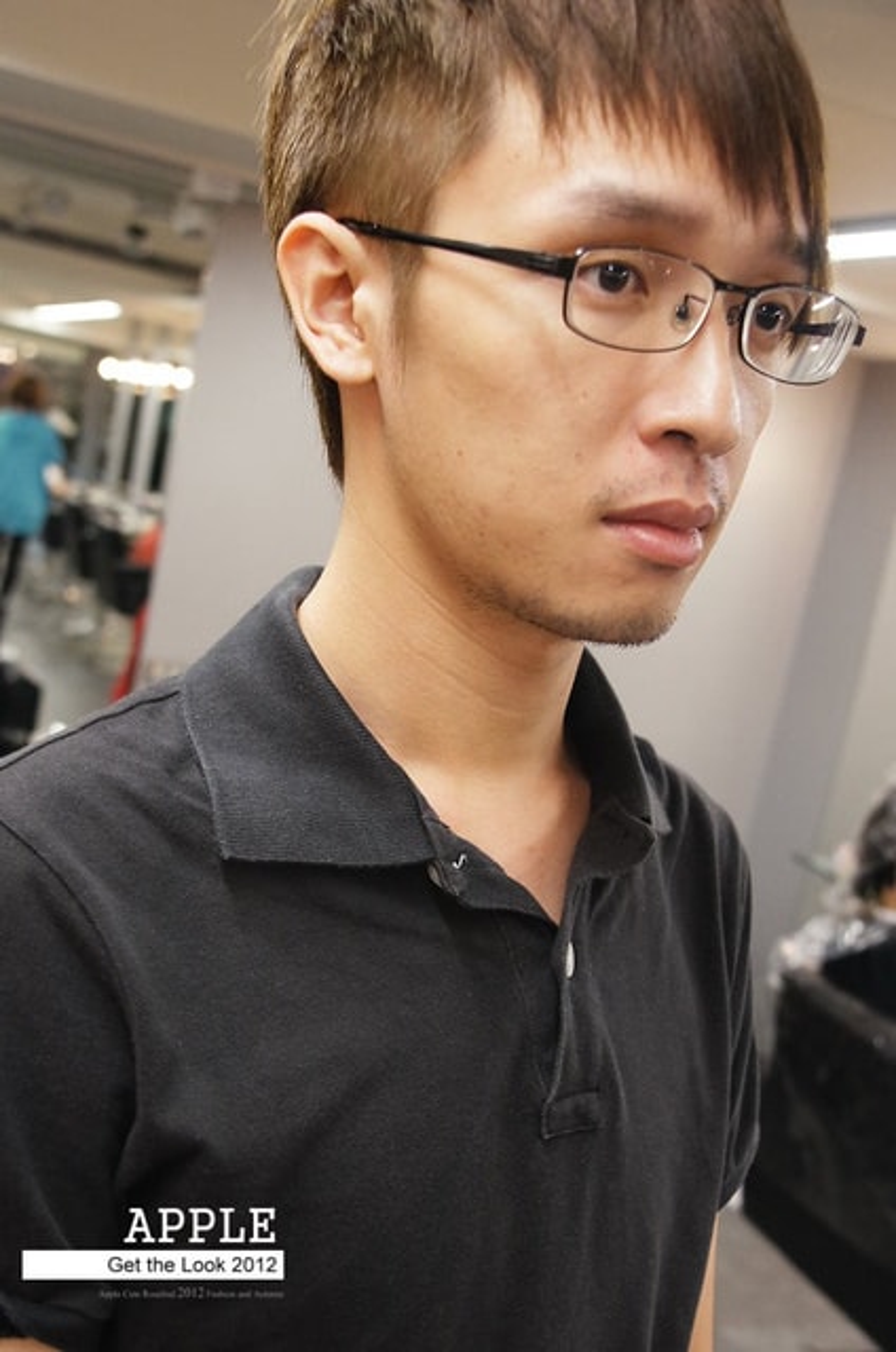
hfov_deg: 36.7
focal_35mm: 36
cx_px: 448
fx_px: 1350
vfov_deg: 53.2
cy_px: 676
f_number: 4
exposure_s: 1/40
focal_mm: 24
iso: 800
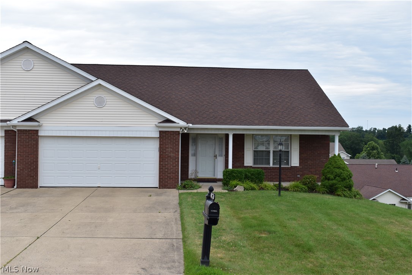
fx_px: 515
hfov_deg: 43.6
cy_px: 138
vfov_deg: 29.9
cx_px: 206
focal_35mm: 45
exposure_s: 1/60
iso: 400
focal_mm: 30
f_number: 8
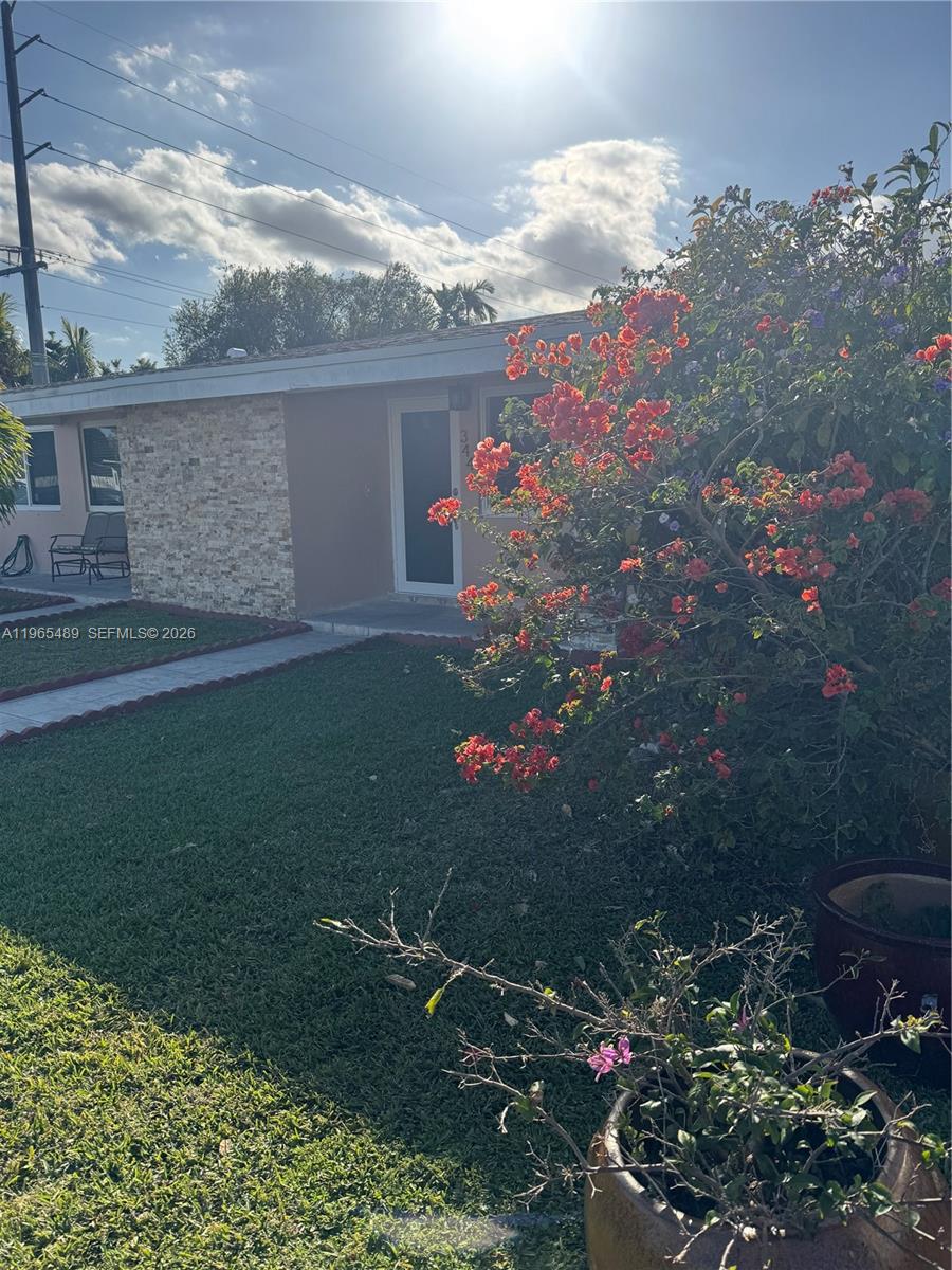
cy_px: 635
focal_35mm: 24
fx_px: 880
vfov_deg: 71.6
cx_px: 476
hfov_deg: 56.8
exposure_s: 1/5348
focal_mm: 6.76
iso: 80
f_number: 1.78
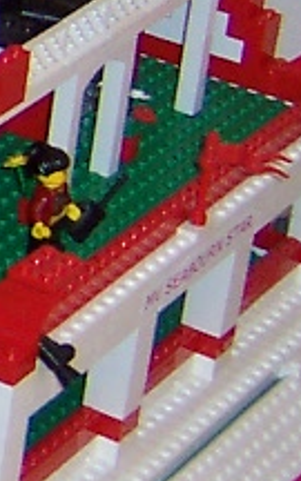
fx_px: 2783
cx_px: -754
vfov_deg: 9.8
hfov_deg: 5.6
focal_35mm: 212
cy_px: -60
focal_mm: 5.6
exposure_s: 1/60
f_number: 2.8
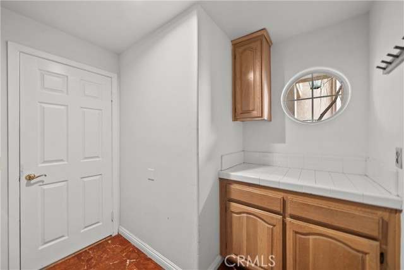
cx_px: 202
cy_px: 135
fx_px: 146
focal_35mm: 13
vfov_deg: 85.5
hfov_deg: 108.3
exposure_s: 1
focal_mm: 13
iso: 250
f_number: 9
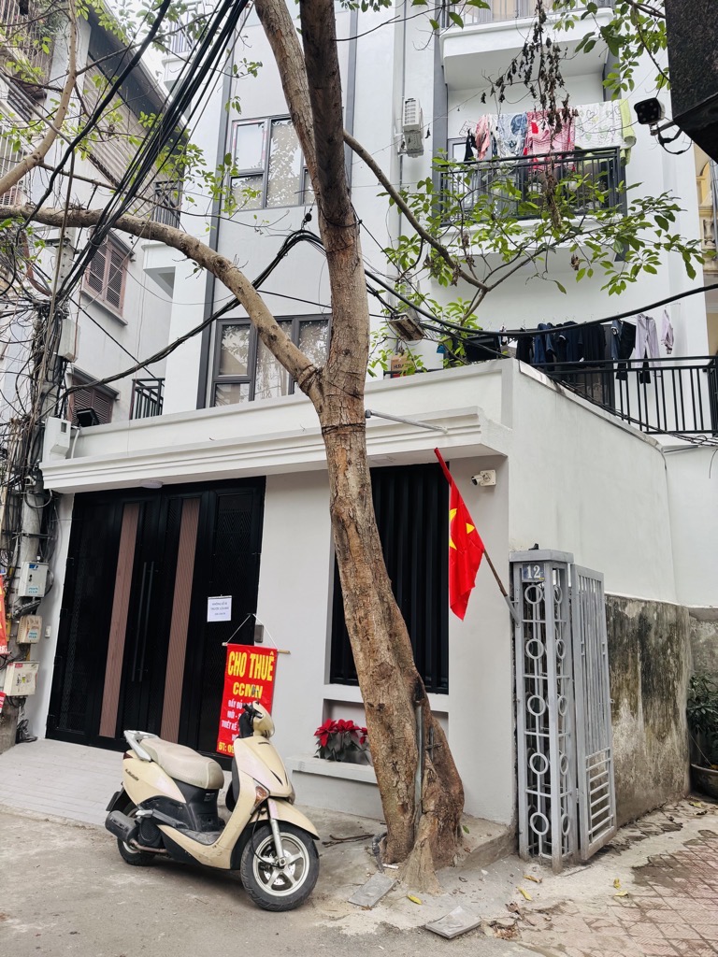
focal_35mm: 24
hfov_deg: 56.8
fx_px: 664
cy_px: 478
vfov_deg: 71.6
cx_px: 359
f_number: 1.78
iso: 80
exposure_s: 1/121
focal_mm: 6.76
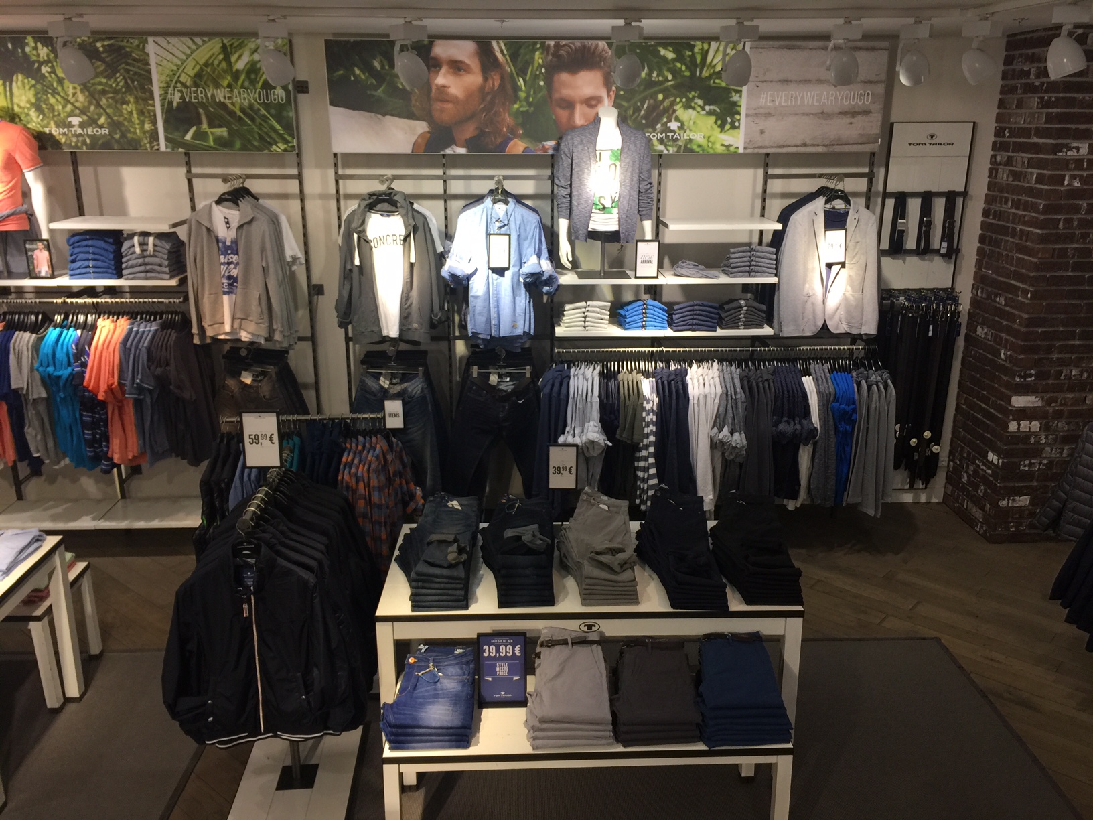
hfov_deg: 61.7
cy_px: 410
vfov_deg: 48.2
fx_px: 916
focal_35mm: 29
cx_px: 546
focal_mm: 4.15
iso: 32
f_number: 2.2
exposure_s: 1/33
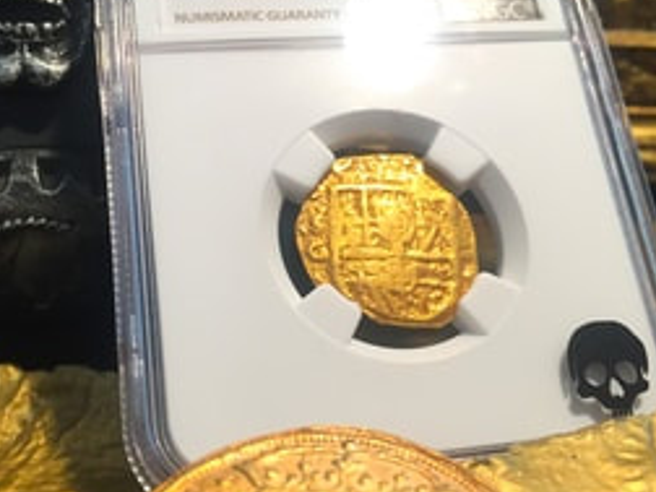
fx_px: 872
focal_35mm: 46
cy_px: 226
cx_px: 331
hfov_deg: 41.2
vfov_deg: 31.5
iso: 32
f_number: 2.2
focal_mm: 4.15
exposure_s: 1/30
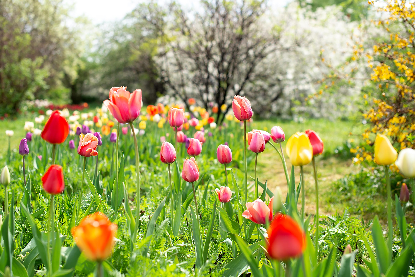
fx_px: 577
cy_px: 138
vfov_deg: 27.0
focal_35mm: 50
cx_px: 208
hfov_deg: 39.6
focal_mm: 50
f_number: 3.2
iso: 125
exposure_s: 1/1250
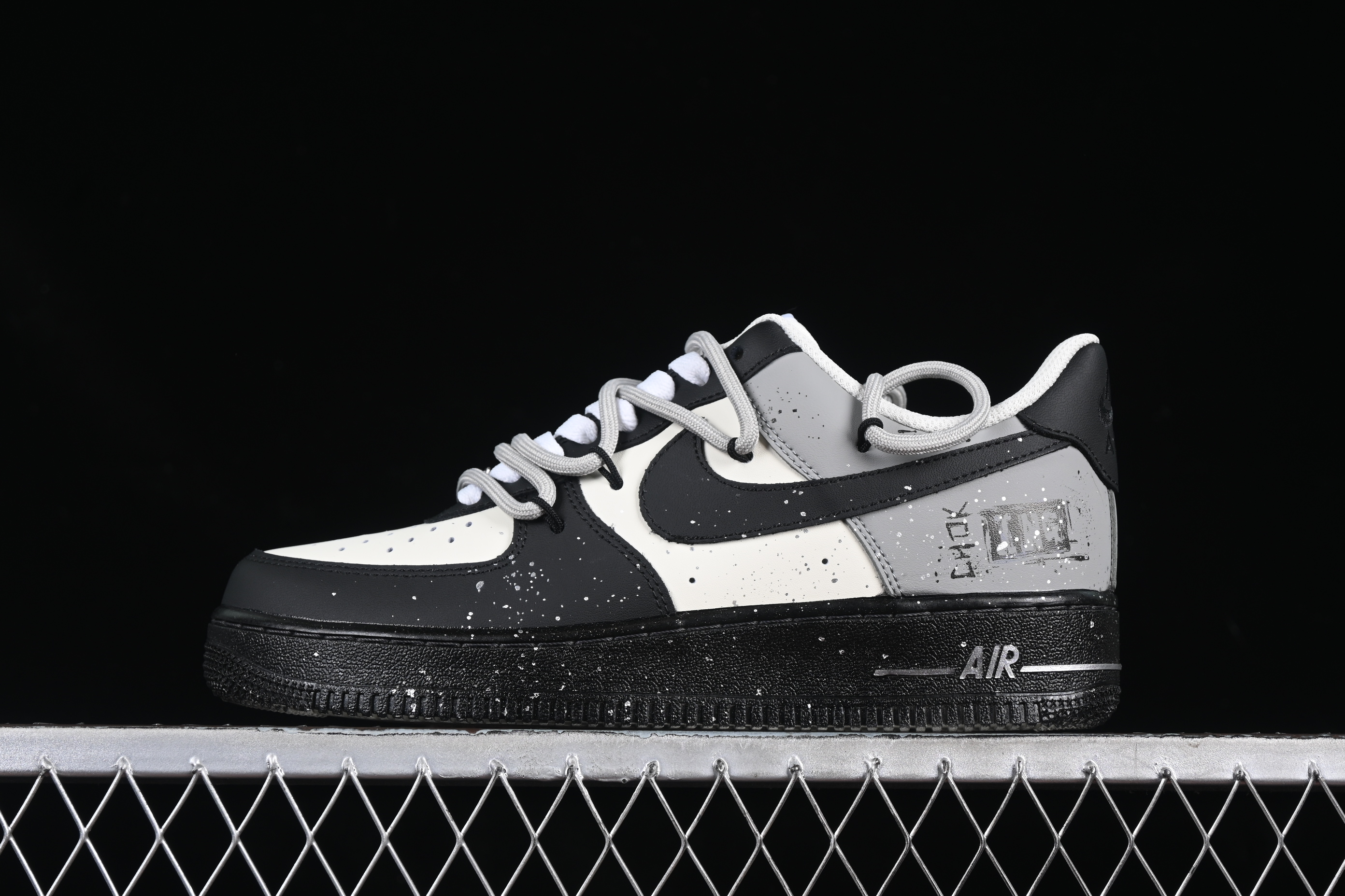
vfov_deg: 18.2
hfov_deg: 27.0
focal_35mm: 75
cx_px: 672
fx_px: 2802
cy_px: 448
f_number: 6.3
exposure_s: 1/60
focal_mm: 50
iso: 160
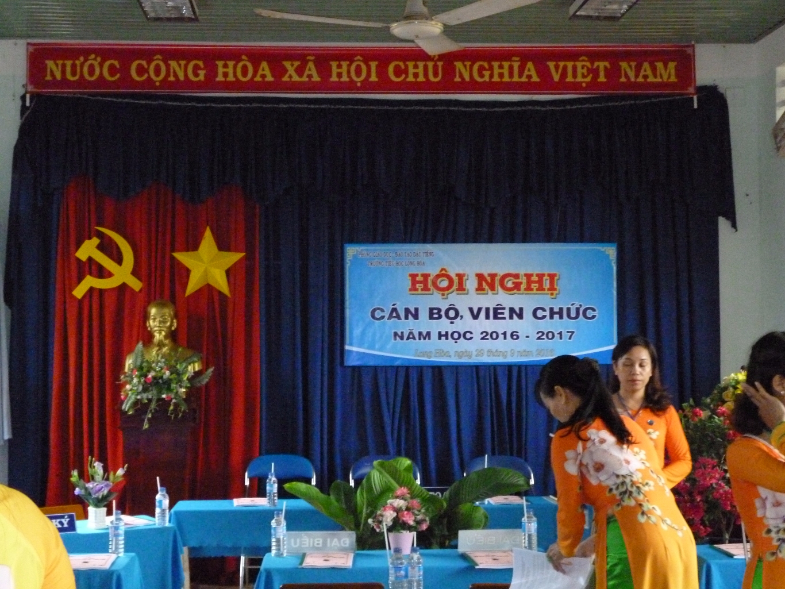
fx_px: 1270
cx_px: 392
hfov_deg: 34.3
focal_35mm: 56
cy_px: 294
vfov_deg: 26.1
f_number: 4.4
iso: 1000
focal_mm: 10
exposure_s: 1/60
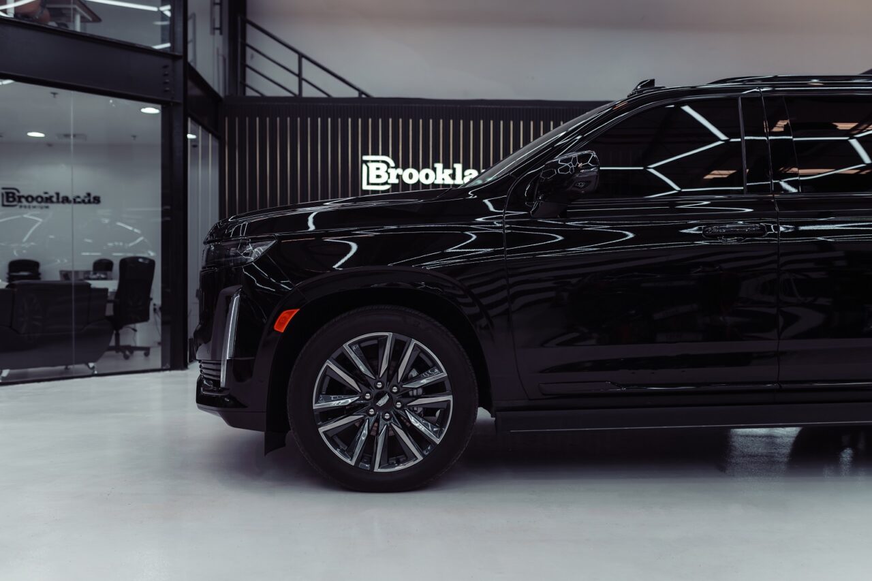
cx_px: 436
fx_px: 848
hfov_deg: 54.4
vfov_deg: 37.8
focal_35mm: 35
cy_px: 290
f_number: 2
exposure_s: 1/320
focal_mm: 35
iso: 160
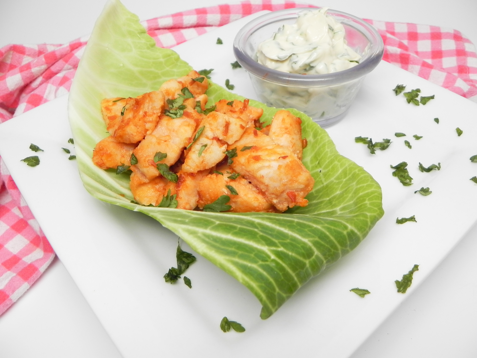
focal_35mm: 29
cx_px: 238
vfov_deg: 48.2
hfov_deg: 61.7
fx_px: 400
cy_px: 179
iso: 160
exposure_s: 1/55
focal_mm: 5.2
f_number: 2.8
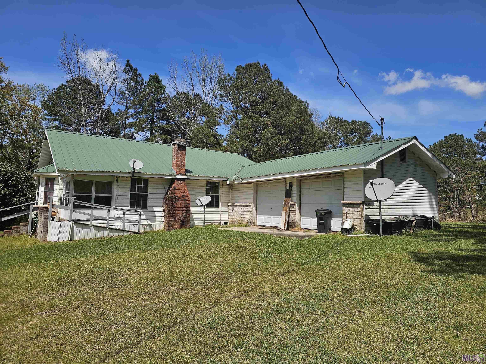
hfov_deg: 73.9
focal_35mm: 23
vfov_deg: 58.9
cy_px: 182
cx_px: 243
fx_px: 323
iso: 10
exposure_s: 1/1067
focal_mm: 6.3
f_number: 1.7
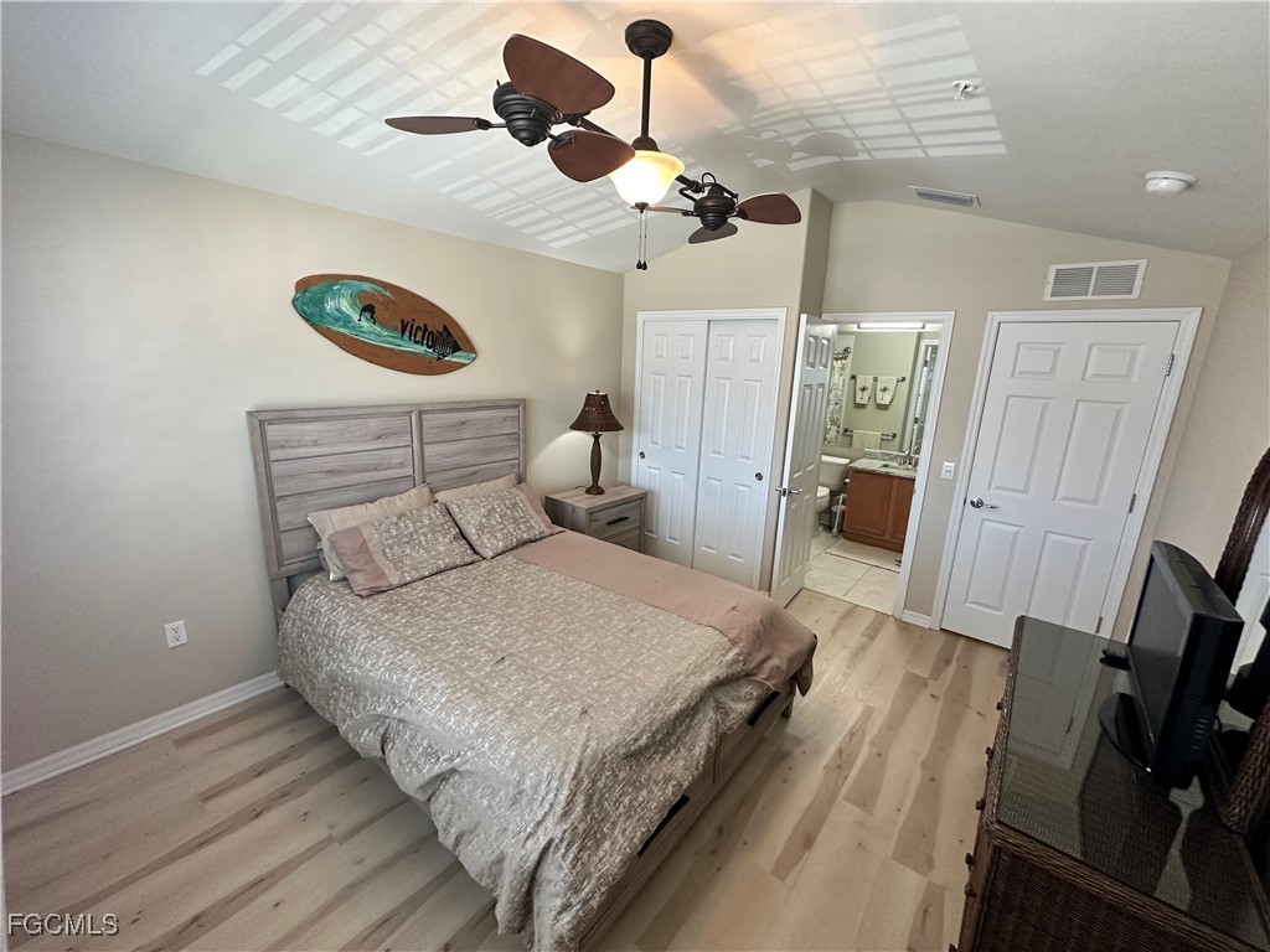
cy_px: 476
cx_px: 635
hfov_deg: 102.1
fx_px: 514
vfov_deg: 85.7
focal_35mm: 14
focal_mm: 2.22
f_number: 2.2
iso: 250
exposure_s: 1/120
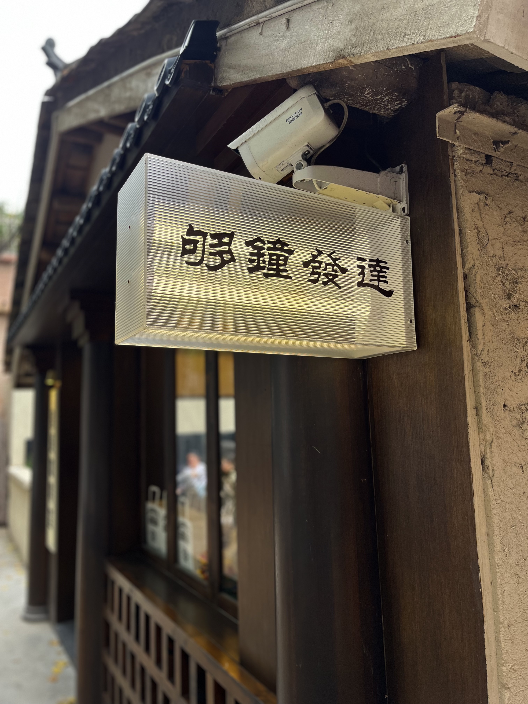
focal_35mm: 26
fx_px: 529
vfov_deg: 67.3
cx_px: 264
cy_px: 352
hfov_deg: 53.1
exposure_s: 1/121
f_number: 1.6
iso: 80
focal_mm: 5.1
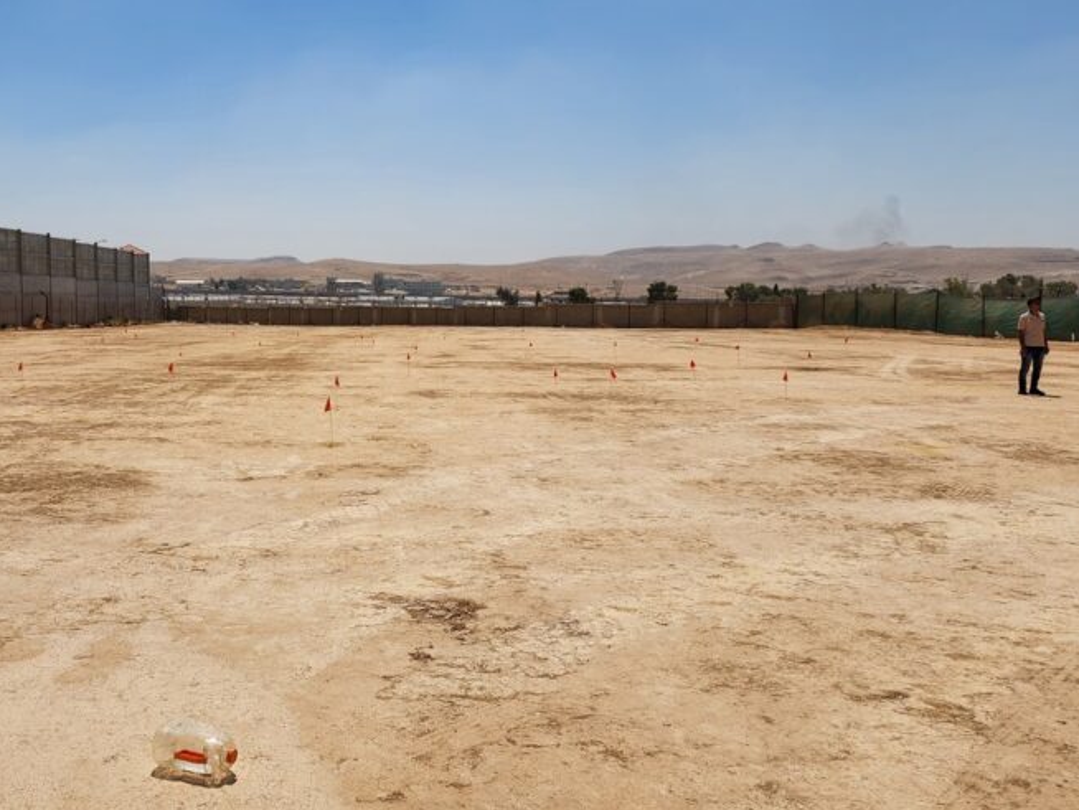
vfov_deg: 39.7
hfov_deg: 50.1
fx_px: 1123
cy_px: 389
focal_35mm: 36
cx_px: 327
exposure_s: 1/2417
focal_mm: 6.4
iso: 12
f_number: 1.8
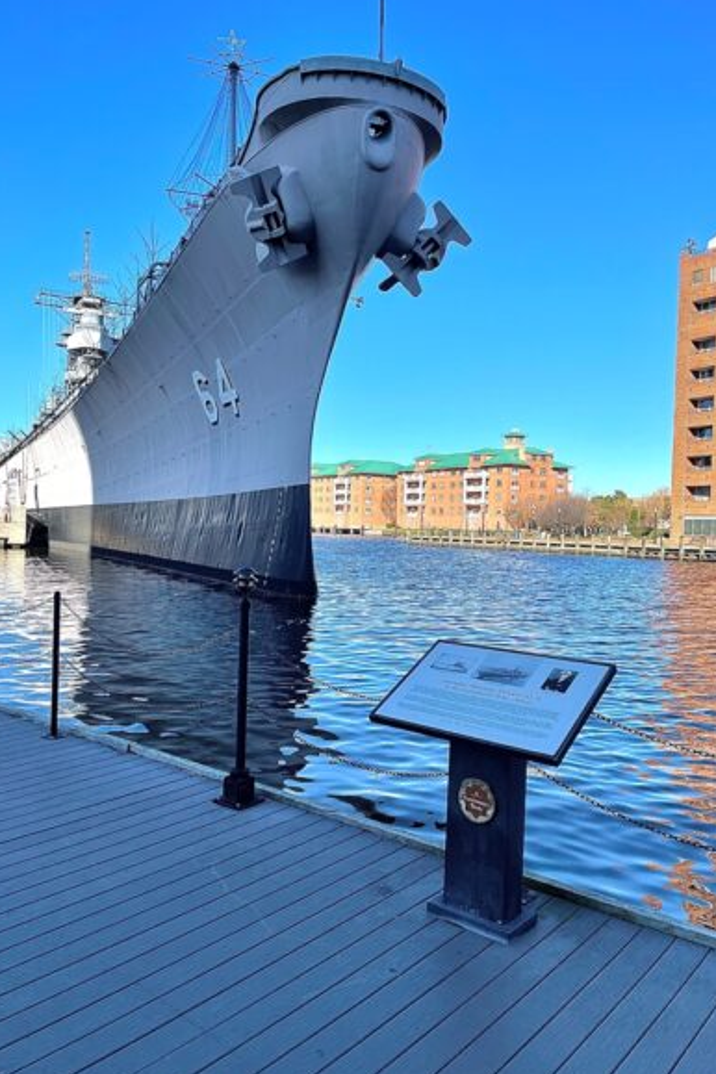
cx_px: 367
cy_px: 527
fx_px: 835
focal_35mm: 28
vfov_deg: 65.5
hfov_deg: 46.4
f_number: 1.6
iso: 32
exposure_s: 1/2618
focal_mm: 4.2
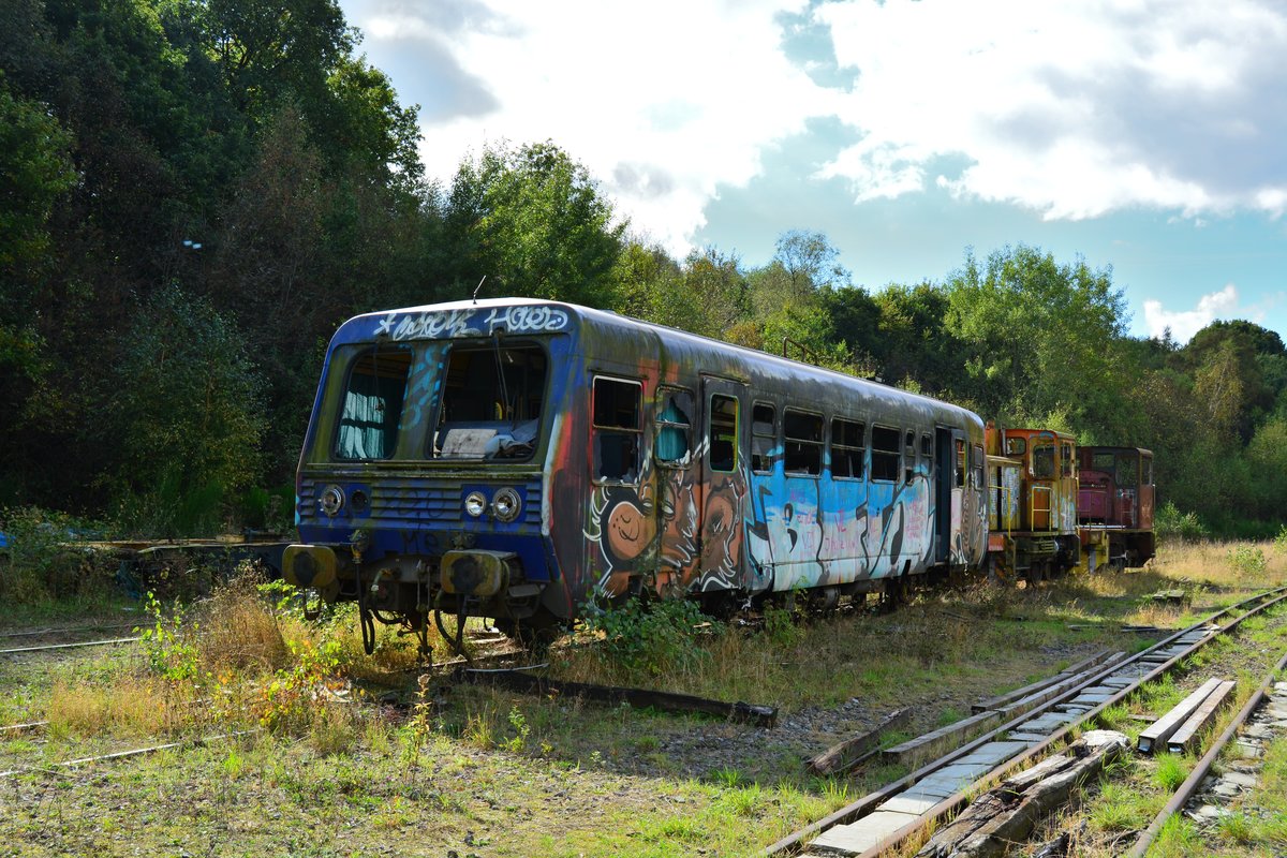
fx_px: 1394
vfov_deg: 34.2
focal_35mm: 39
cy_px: 429
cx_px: 644
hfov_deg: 49.6
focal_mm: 26
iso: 320
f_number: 7.1
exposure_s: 1/640
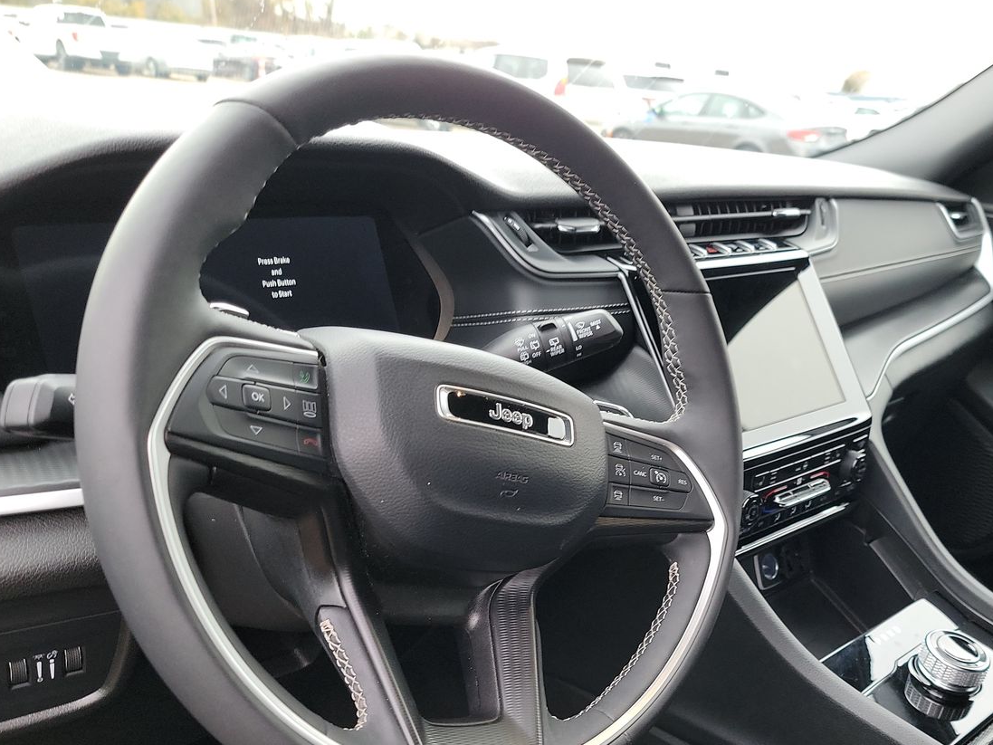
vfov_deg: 40.2
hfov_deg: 51.7
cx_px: 656
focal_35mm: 35
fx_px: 1004
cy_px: 492
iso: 260
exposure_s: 1/59
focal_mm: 6.7
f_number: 1.8
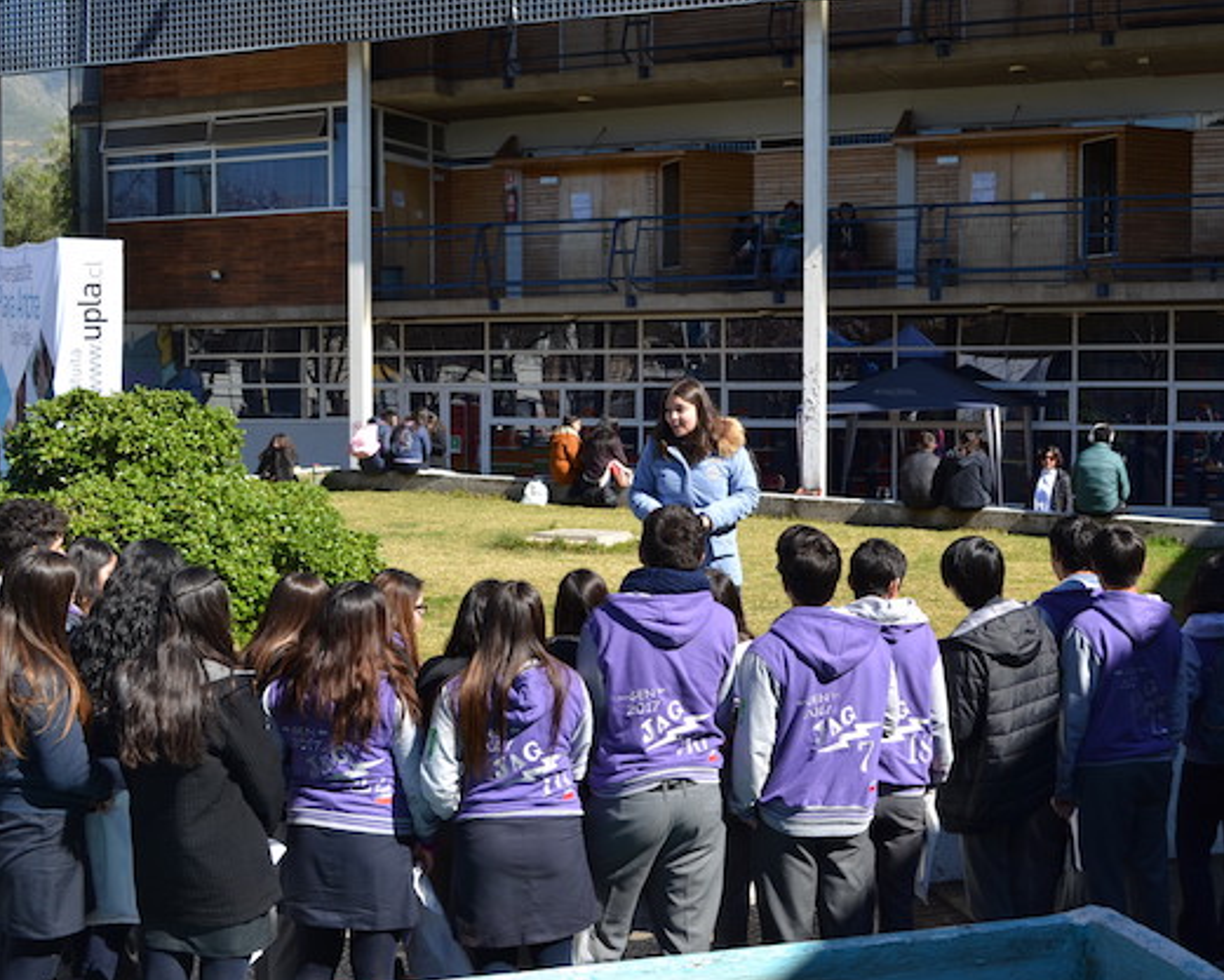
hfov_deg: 41.1
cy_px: 495
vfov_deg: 33.4
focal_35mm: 45
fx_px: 1630
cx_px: 672
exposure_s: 1/160
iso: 100
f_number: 6.3
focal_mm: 26
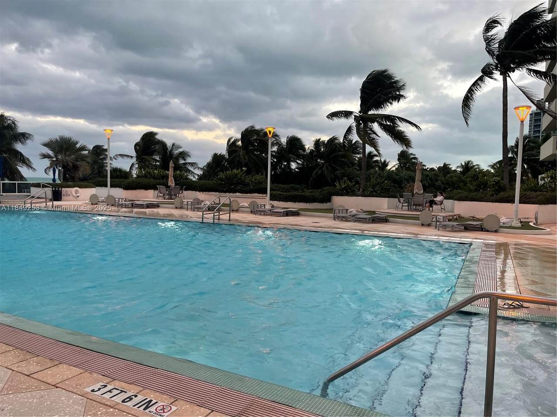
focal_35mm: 25
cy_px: 208
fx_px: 402
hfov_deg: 69.4
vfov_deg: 54.9
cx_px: 278
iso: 100
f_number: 1.6
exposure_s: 1/120
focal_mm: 5.1
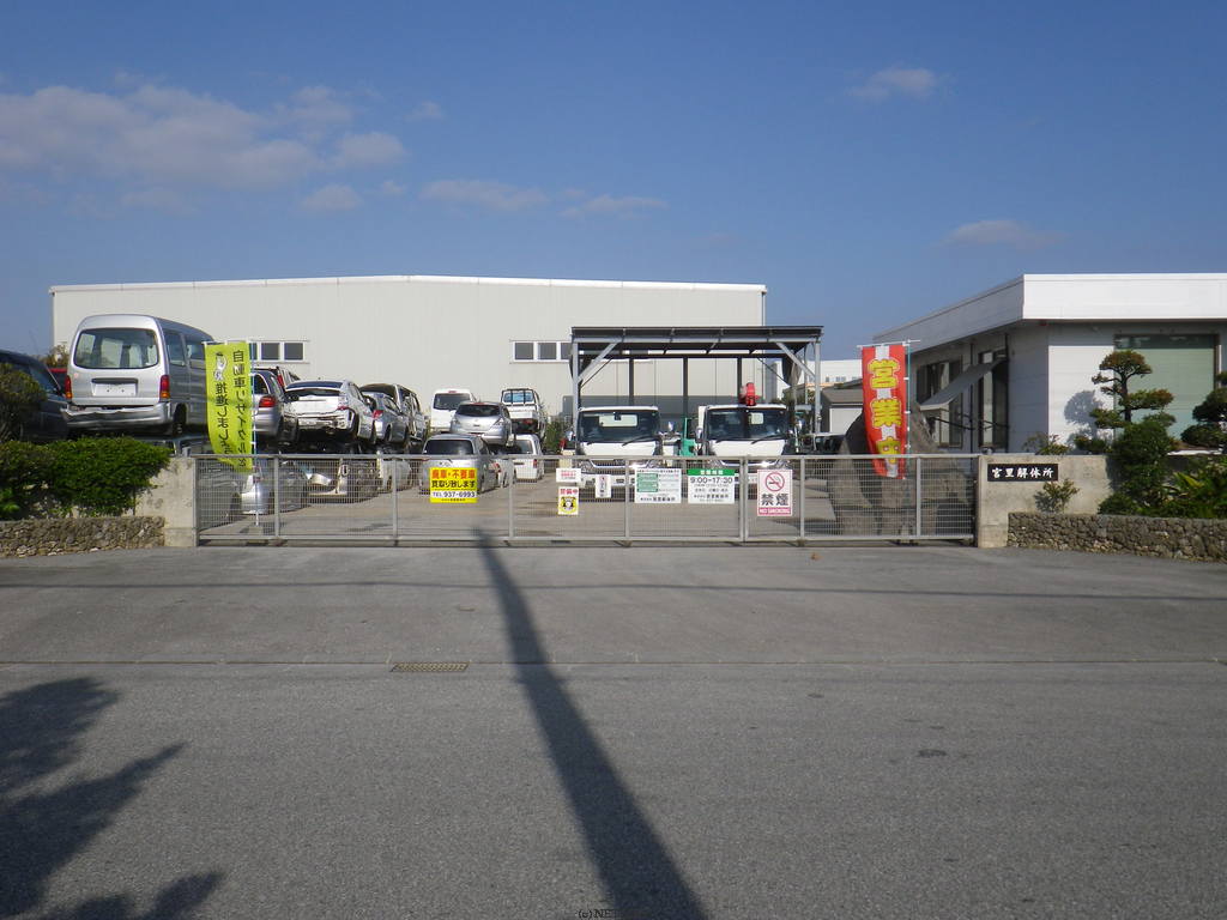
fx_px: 1205
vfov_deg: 41.8
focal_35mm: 34
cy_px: 460
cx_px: 614
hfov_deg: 54.0
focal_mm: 6.1
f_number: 4.6
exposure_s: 1/1000
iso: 80
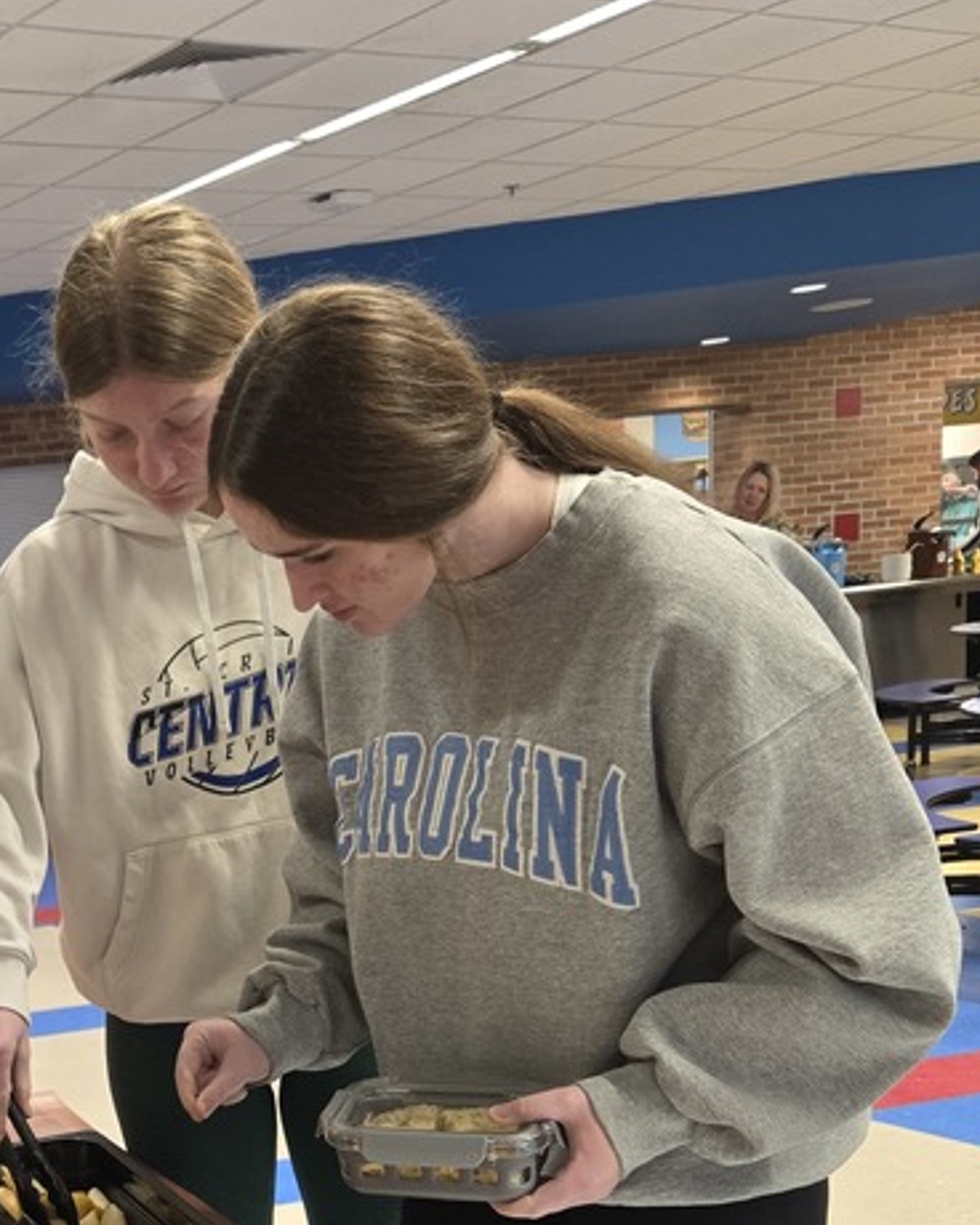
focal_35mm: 50
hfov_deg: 28.7
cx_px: 37
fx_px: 1813
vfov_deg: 35.9
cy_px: 1001
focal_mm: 5.4
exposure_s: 1/120
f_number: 1.8
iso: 320
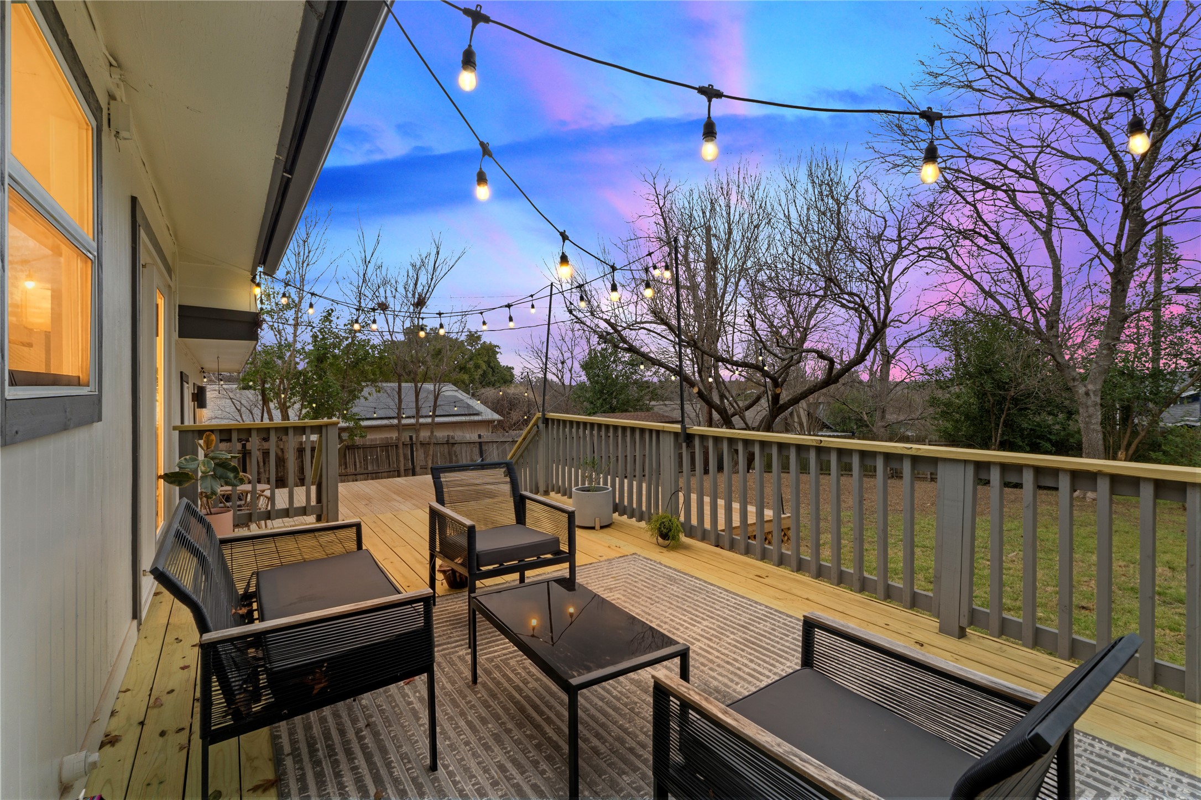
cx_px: 600
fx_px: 550
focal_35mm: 16
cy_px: 400
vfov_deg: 72.1
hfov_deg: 95.0
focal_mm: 11
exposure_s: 1/10
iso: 250
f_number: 11
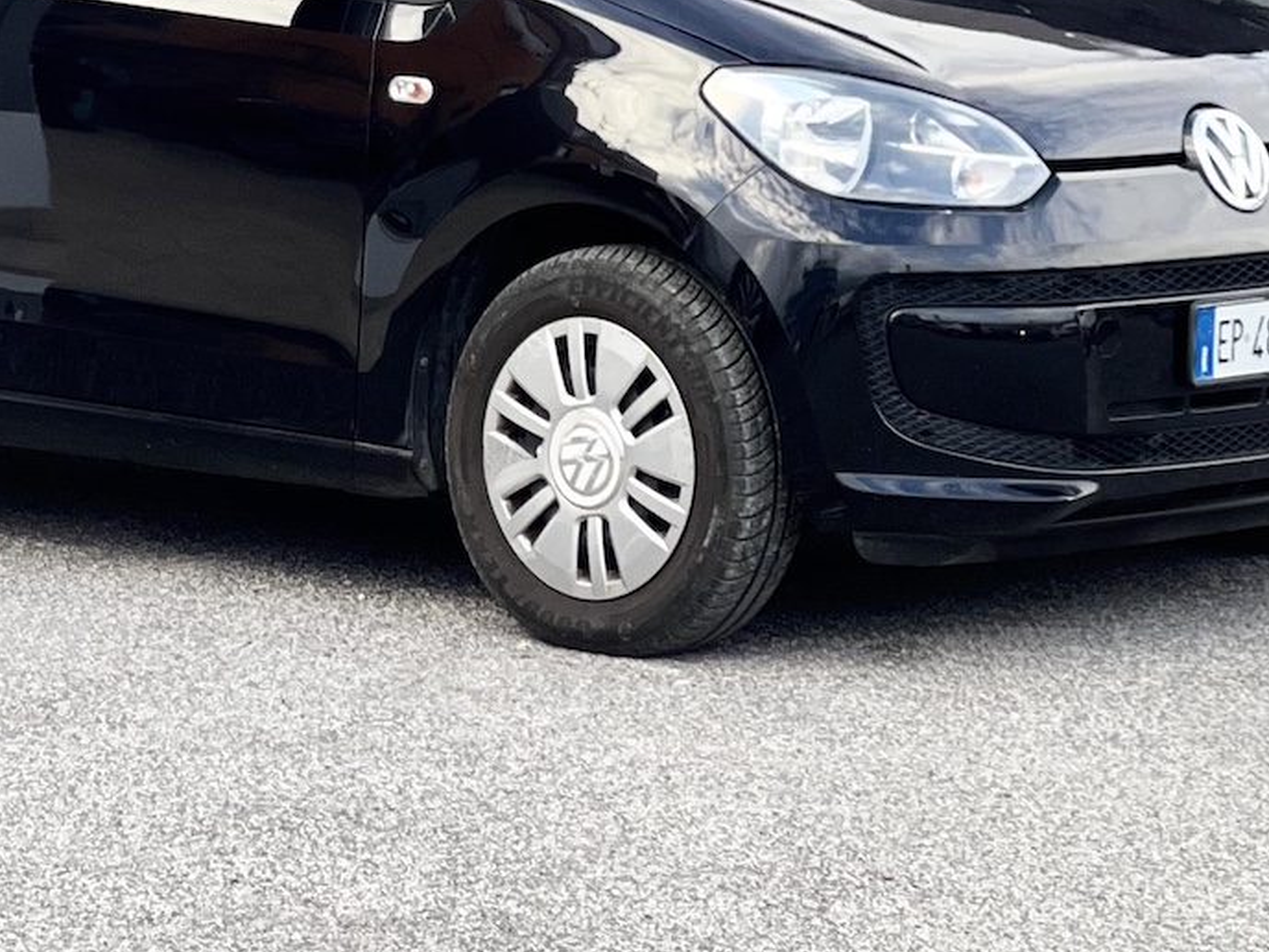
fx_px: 5316
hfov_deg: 13.6
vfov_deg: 10.2
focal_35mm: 145
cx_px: 361
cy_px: 51
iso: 64
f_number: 2.2
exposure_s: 1/121
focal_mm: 7.5
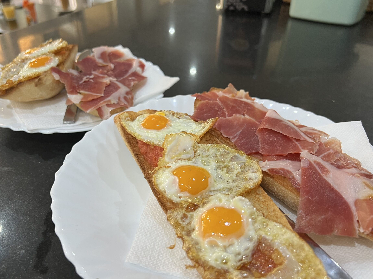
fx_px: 312
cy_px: 149
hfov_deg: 61.5
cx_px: 166
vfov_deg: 48.2
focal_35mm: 29
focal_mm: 5.7
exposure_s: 1/50
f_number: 1.5
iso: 80
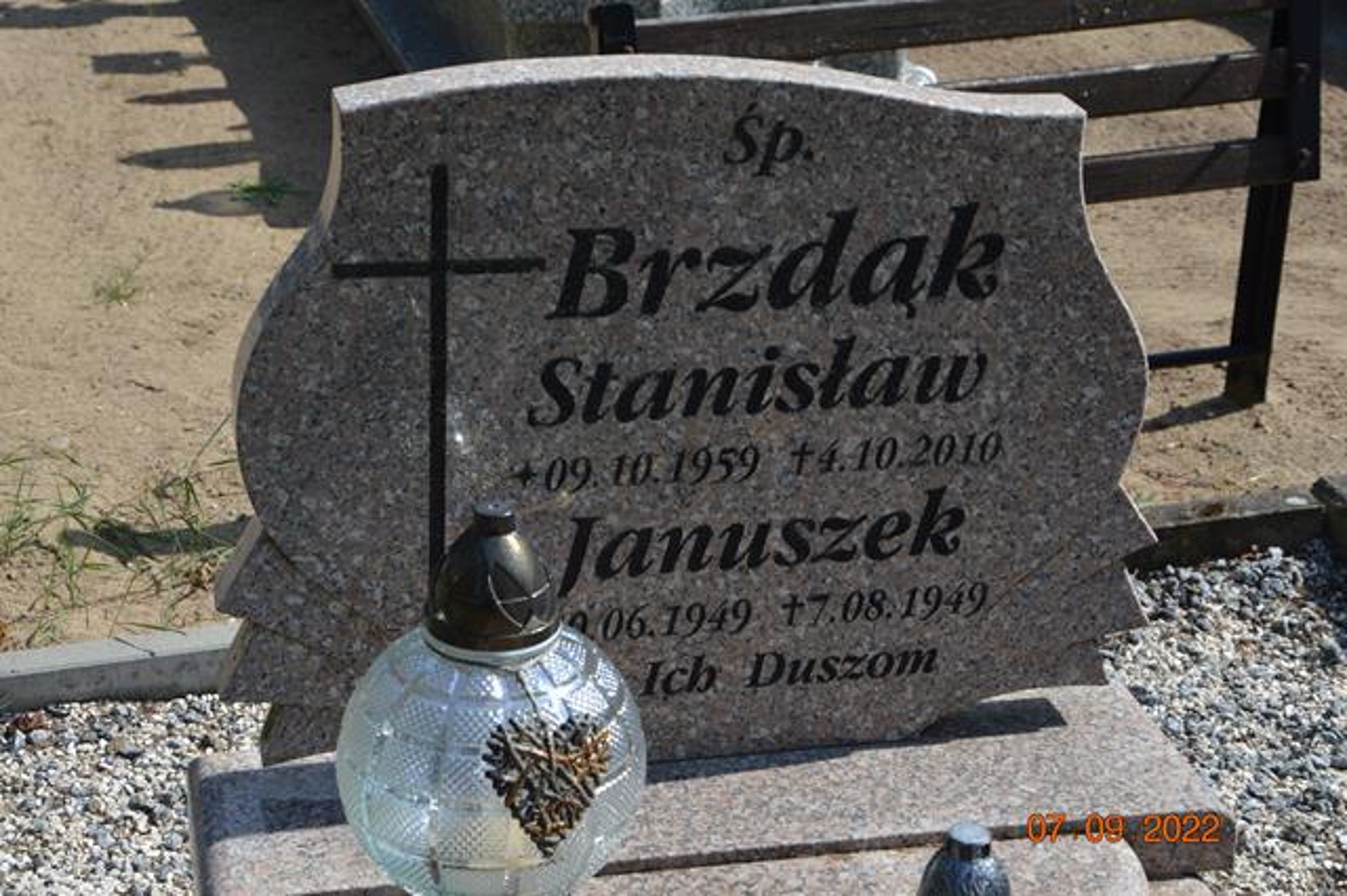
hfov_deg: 29.9
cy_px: 448
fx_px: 2524
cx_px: 674
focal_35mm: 68
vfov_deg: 20.1
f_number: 8
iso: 100
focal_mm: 45
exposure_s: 1/250
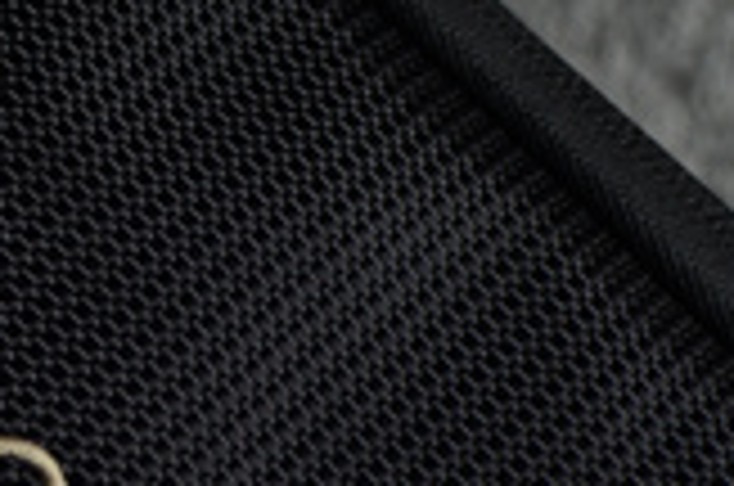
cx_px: -243
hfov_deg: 13.6
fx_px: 2958
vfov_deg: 9.4
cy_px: 256
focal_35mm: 145
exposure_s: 1/60
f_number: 3.5
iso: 400
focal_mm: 35
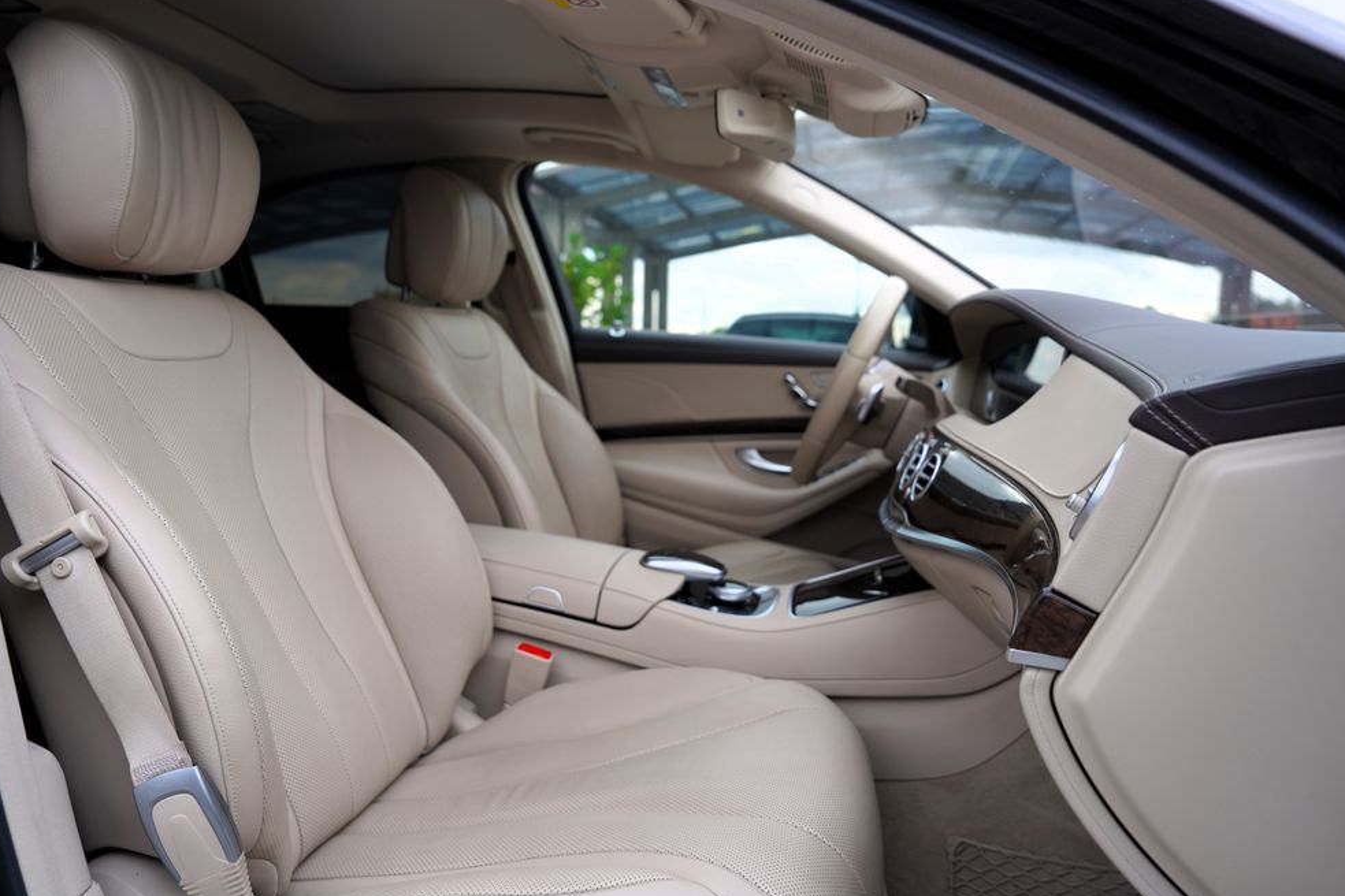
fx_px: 934
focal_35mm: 25
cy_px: 460
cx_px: 657
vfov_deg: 51.3
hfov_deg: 71.5
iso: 100
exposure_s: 1/200
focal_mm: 24
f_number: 4
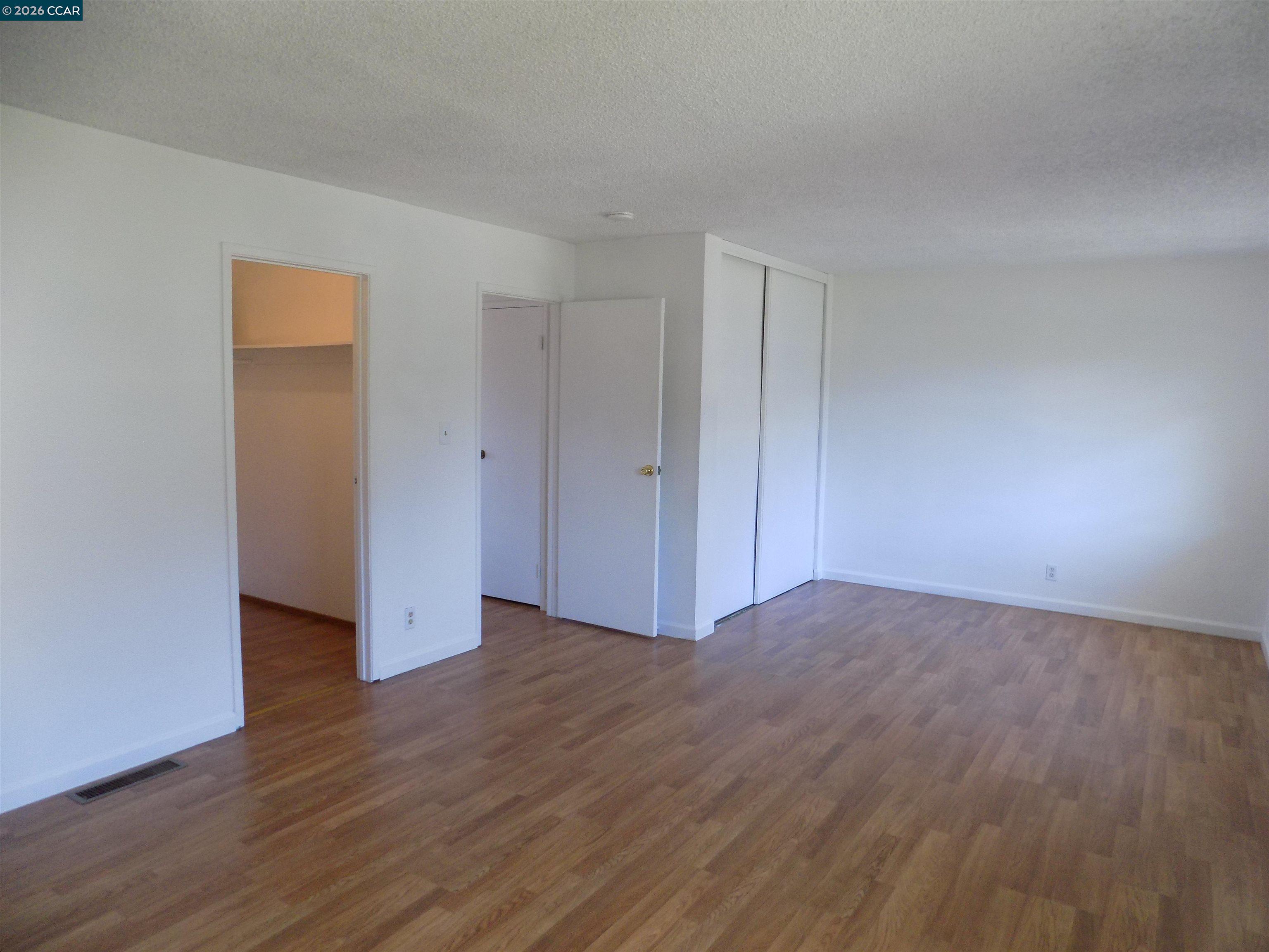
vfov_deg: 58.9
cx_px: 634
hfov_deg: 73.9
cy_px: 476
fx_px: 843
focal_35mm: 23
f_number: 3.1
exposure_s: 1/30
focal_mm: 4
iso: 140
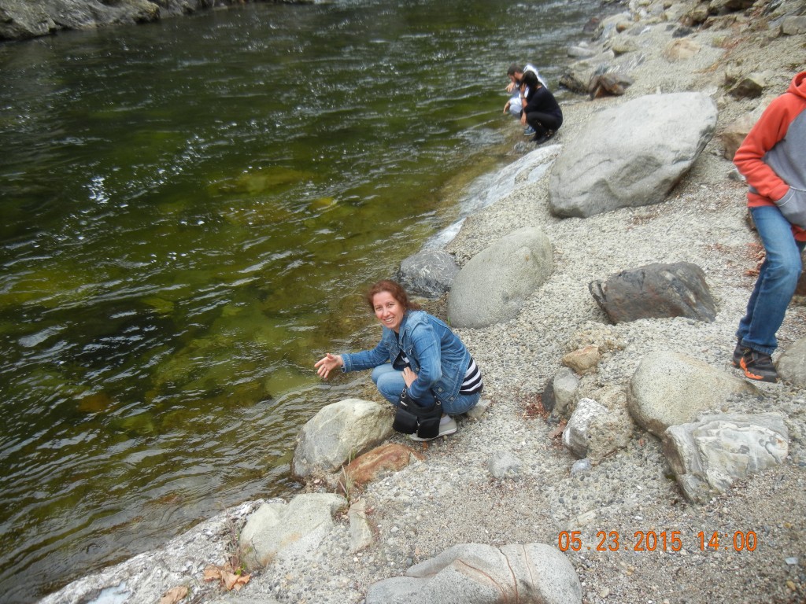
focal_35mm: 30
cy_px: 302
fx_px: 699
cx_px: 403
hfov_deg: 60.0
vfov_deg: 46.8
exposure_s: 1/464
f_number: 3.5
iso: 160
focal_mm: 5.4
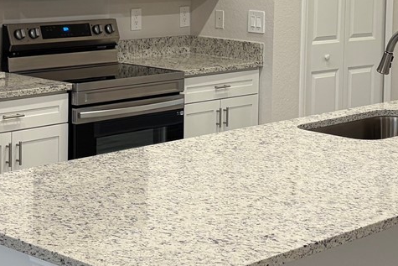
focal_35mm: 91
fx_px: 1006
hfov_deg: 22.3
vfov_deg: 14.8
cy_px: 18
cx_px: 232
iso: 125
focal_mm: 5.96
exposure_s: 1/120
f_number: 1.6
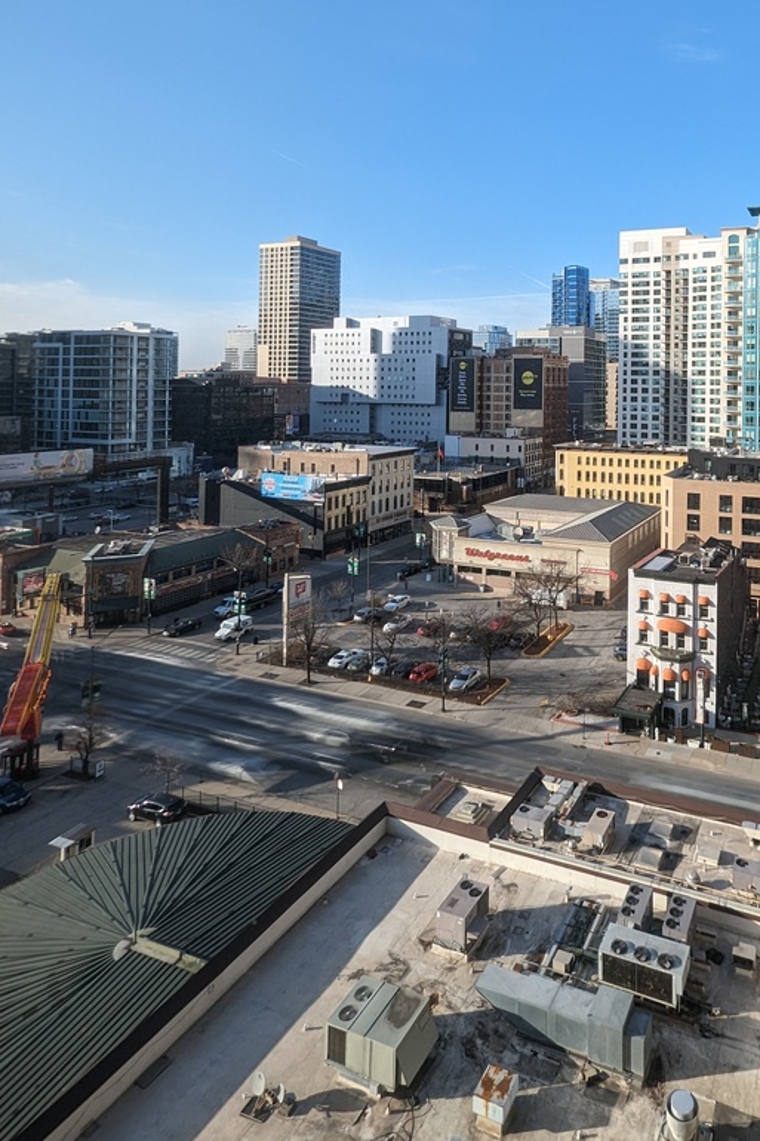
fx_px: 602
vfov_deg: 82.9
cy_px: 351
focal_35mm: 19
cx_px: 586
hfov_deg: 60.4
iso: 47
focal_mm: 1.95
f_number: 2.2
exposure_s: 1/584
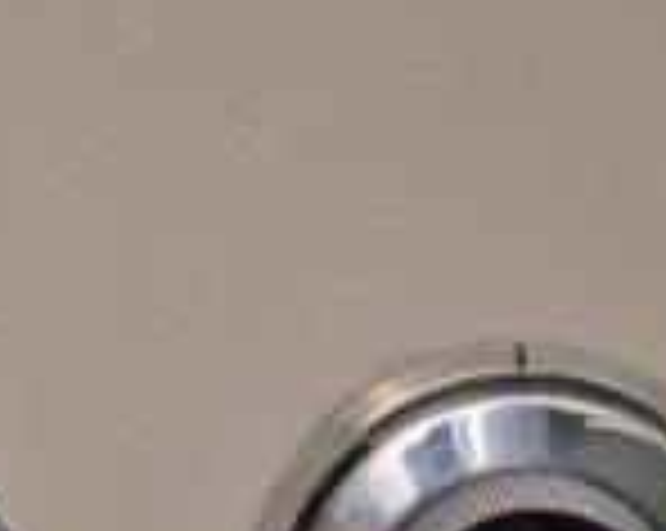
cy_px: 542
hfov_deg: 5.0
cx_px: -63
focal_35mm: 383
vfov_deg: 4.0
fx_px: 7539
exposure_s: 1/60
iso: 100
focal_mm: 90
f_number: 5.3
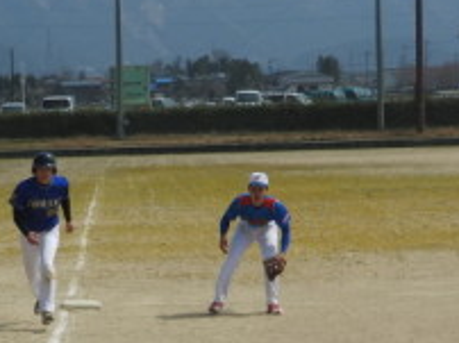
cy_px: 427
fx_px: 2755
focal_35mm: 208
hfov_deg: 9.4
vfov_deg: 7.1
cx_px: -50
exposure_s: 1/1600
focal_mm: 12.5
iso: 100
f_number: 4.5
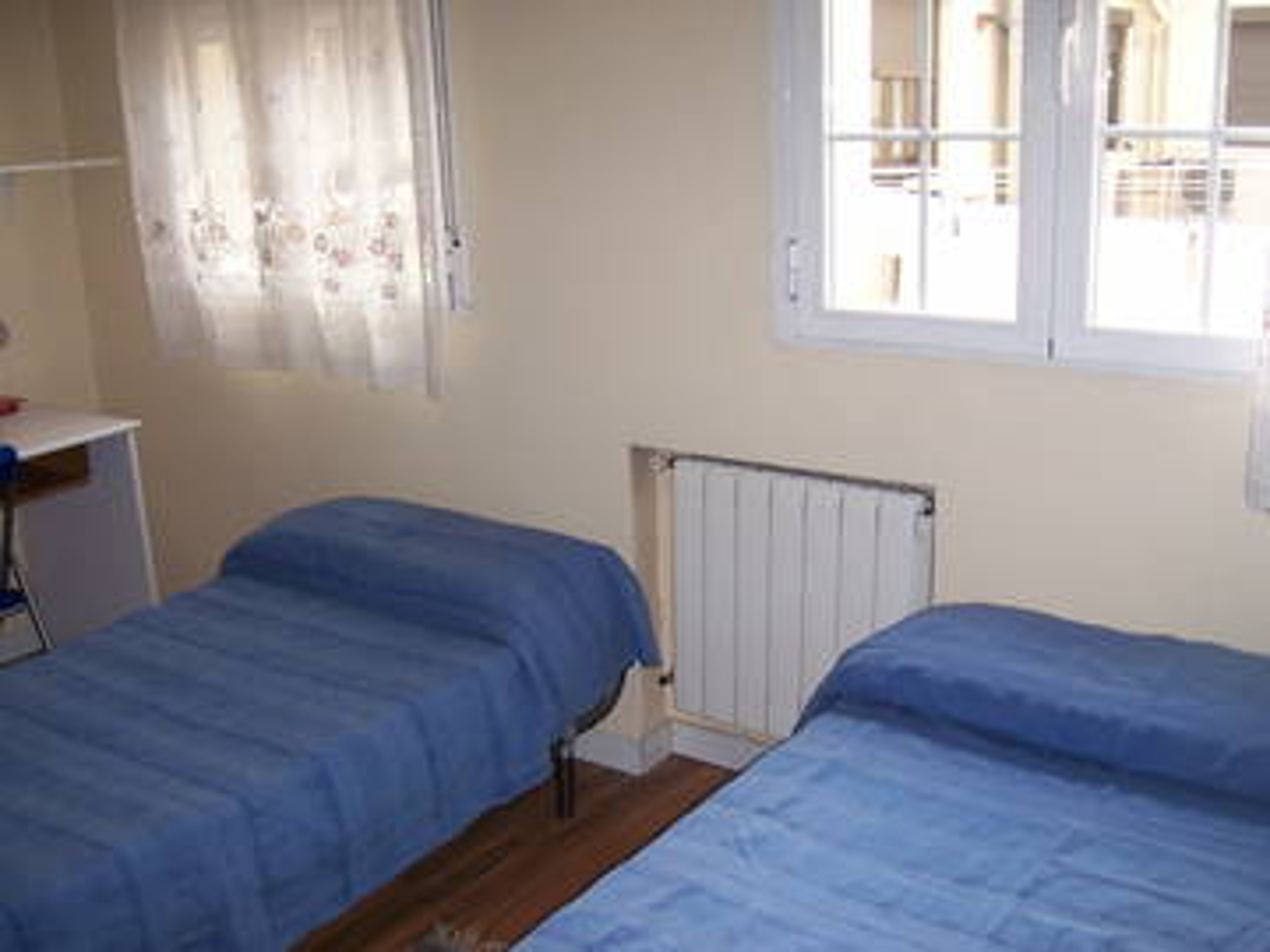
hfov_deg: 51.4
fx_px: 1321
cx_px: 635
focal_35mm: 36
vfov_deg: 39.7
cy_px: 476
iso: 125
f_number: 2.8
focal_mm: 6.2
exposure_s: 1/60
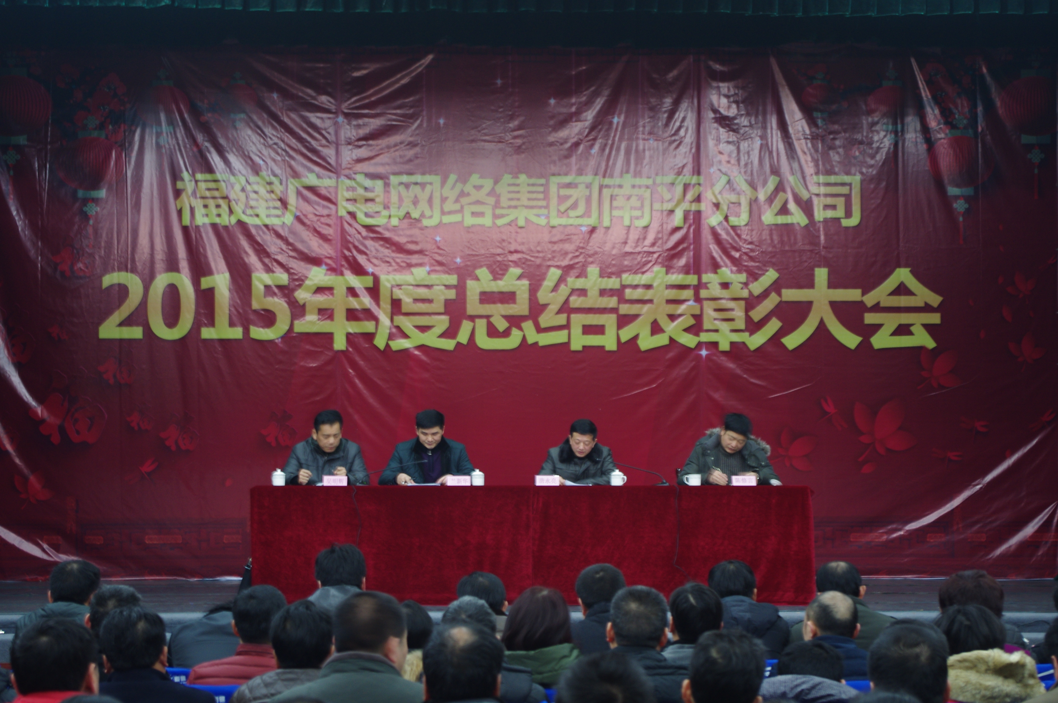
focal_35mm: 75
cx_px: 529
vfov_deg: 18.1
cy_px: 352
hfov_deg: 27.0
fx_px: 2201
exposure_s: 1/2.5
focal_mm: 50
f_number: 5.6
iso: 400
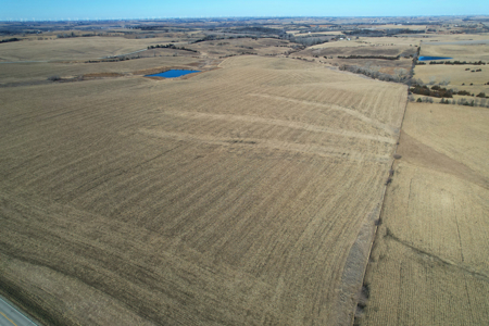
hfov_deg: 78.6
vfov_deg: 57.2
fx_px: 299
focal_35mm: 22
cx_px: 244
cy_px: 163
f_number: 2.8
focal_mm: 8.38
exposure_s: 1/2000
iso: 110
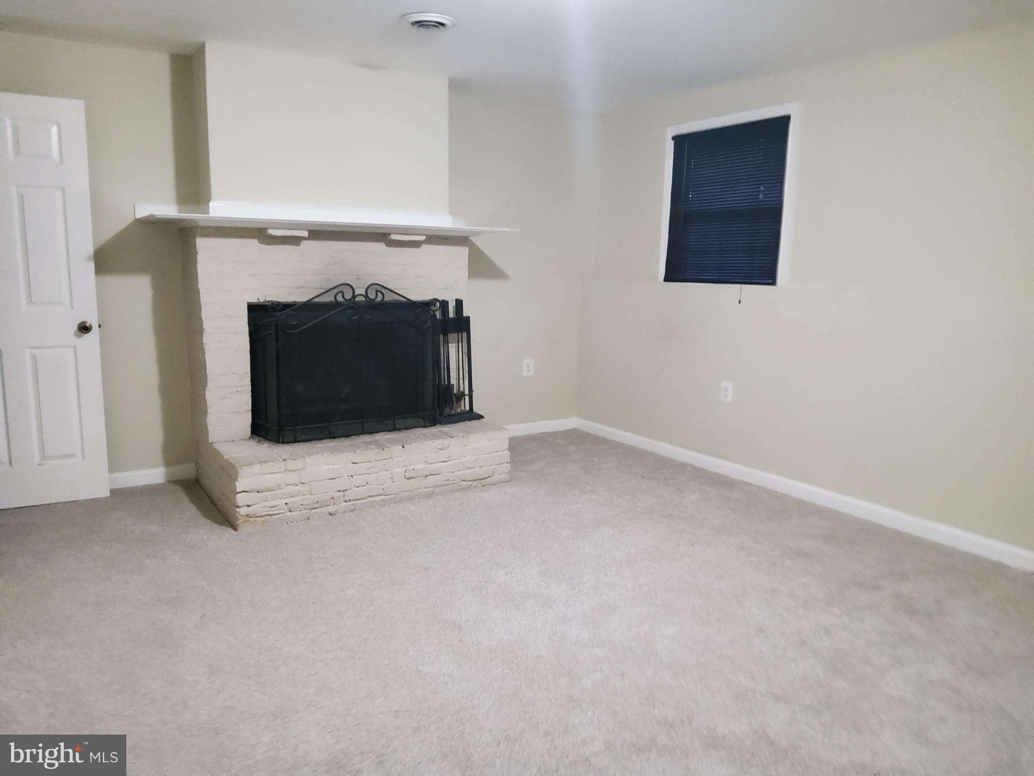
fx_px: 777
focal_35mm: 26
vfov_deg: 53.1
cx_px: 517
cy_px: 388
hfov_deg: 67.3
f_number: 2
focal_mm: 3.08
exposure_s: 1/40
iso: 1250
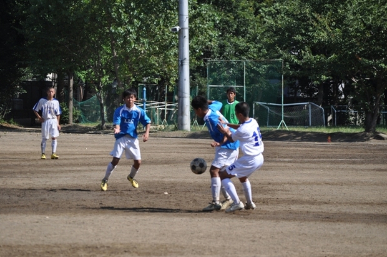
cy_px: 128
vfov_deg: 6.8
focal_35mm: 202
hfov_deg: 10.2
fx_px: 2173
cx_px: 194
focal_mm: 135
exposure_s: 1/1600
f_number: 6.3
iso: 400
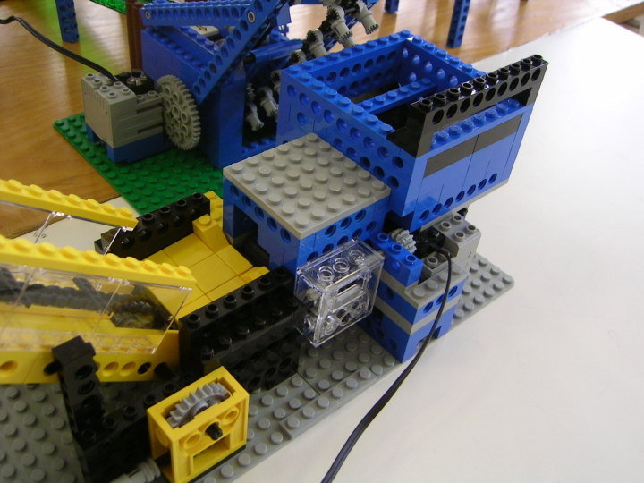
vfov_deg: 39.7
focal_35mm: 36
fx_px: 670
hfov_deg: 51.4
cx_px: 322
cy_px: 242
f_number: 2.8
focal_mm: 5.6
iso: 100
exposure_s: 1/39.1
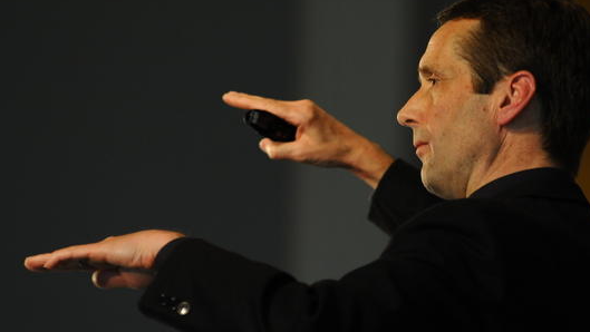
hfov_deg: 6.0
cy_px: 180
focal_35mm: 357
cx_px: 316
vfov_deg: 3.4
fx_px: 5587
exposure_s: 1/125
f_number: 4
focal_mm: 200
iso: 800
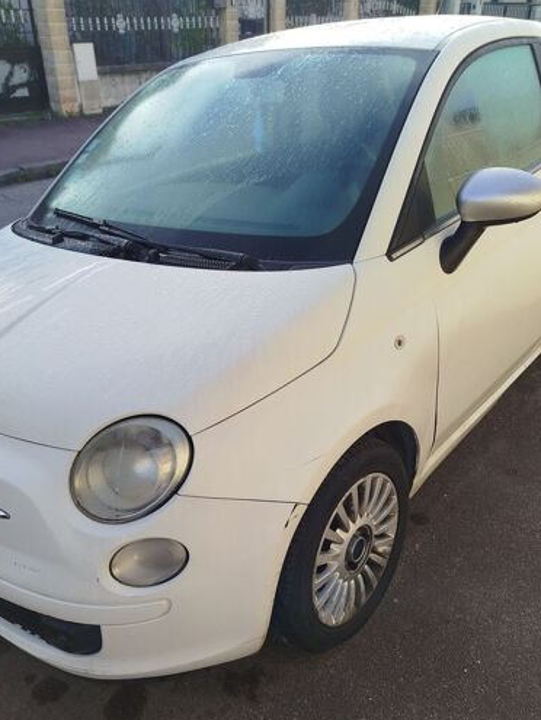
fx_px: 645
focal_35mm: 31
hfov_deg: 45.5
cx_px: 285
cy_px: 438
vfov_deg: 57.8
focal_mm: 5.31
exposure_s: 1/287
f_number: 1.7
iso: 50
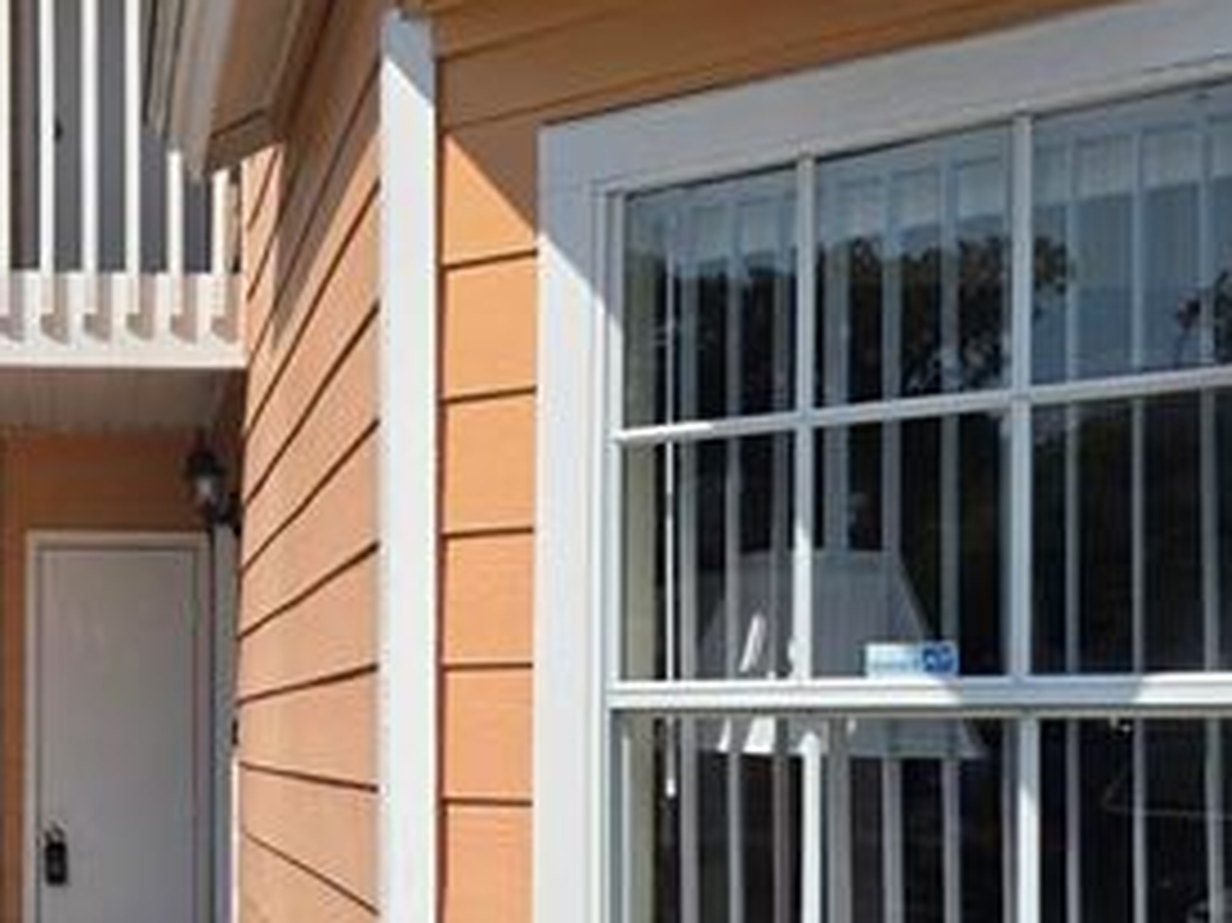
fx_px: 2099
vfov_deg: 24.6
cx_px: 177
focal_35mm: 59
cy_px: 672
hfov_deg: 31.5
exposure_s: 1/1279
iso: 12
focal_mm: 6.3
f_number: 1.7
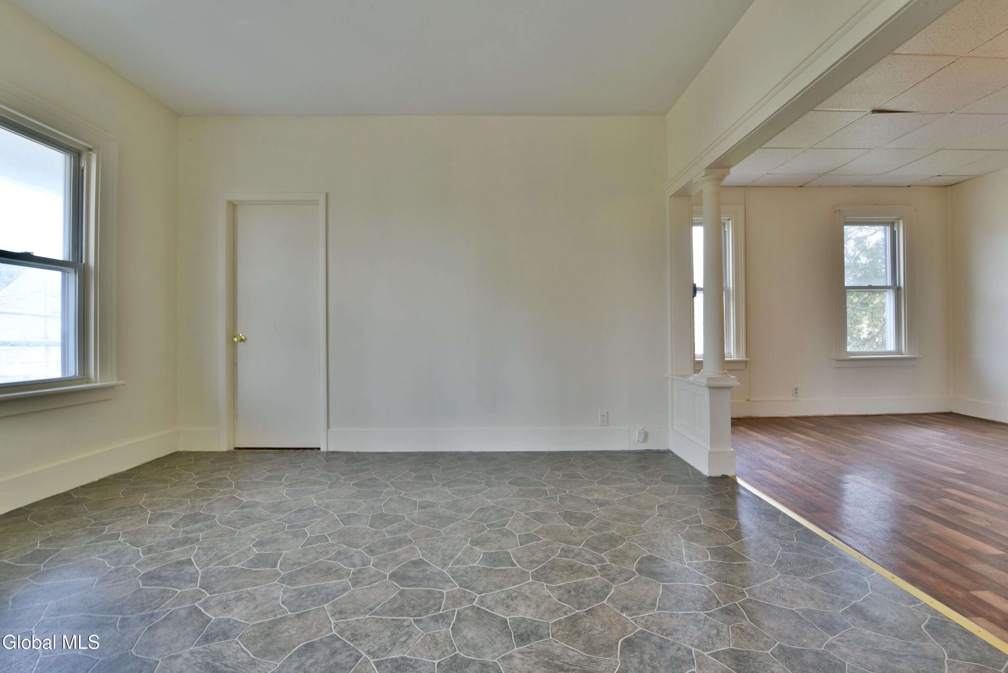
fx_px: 392
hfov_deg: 104.2
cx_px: 504
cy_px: 336
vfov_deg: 81.3
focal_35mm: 14
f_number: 11
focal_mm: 14
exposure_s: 1/25
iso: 800
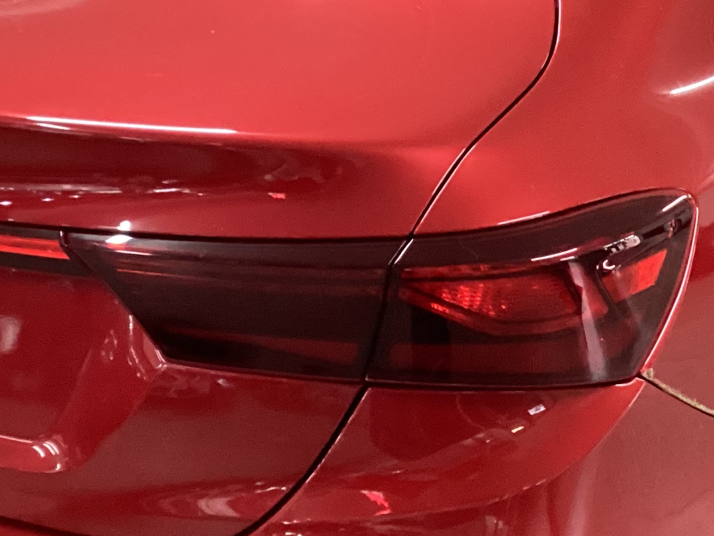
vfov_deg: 17.4
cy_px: 236
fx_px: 1754
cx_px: 278
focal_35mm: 85
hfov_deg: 23.0
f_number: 2.4
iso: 400
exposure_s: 1/40
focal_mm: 3.3
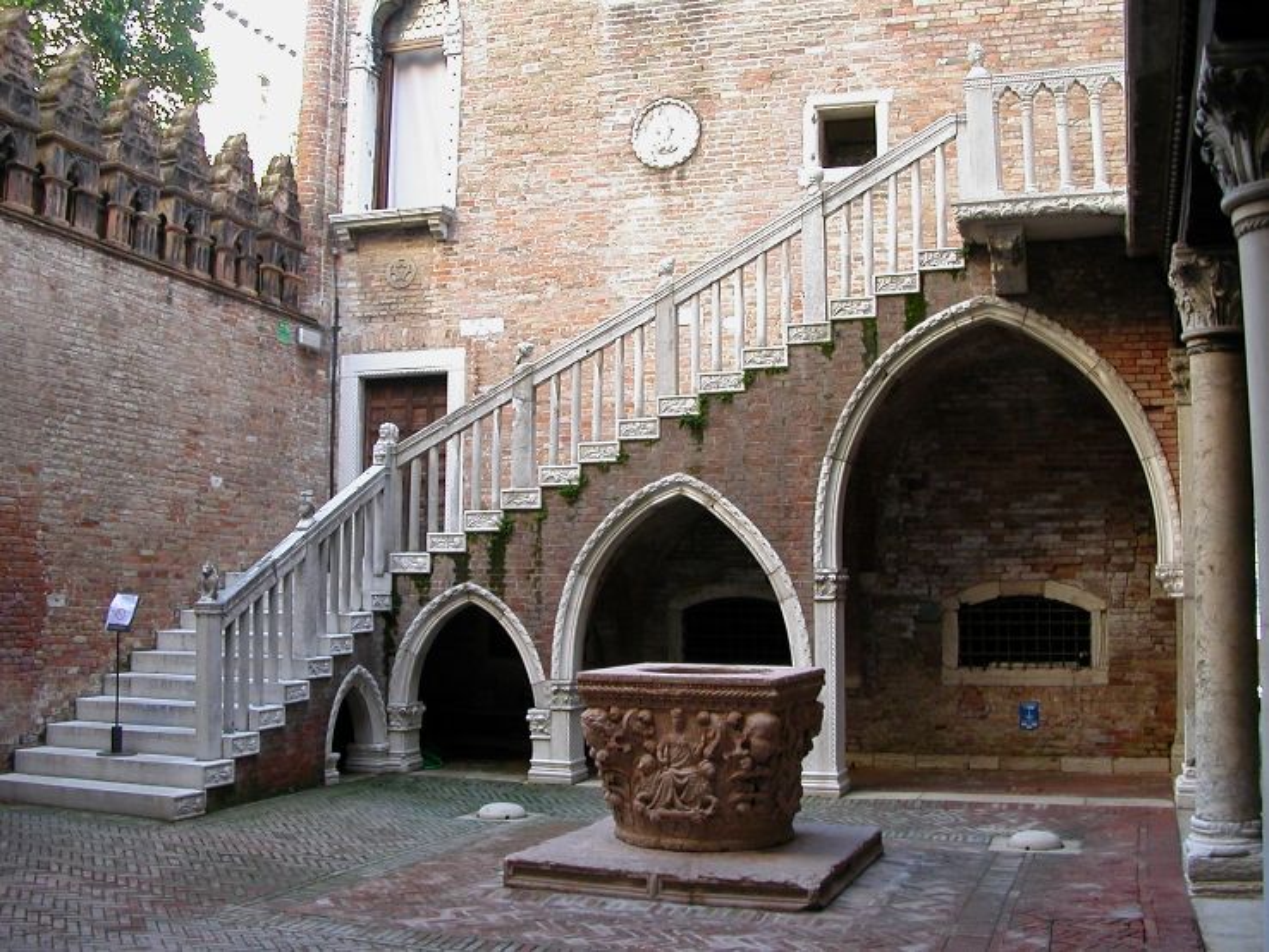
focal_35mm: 37
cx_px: 634
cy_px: 476
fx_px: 1357
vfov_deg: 38.7
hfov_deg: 50.1
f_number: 2.7
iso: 100
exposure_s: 1/40
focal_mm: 5.6
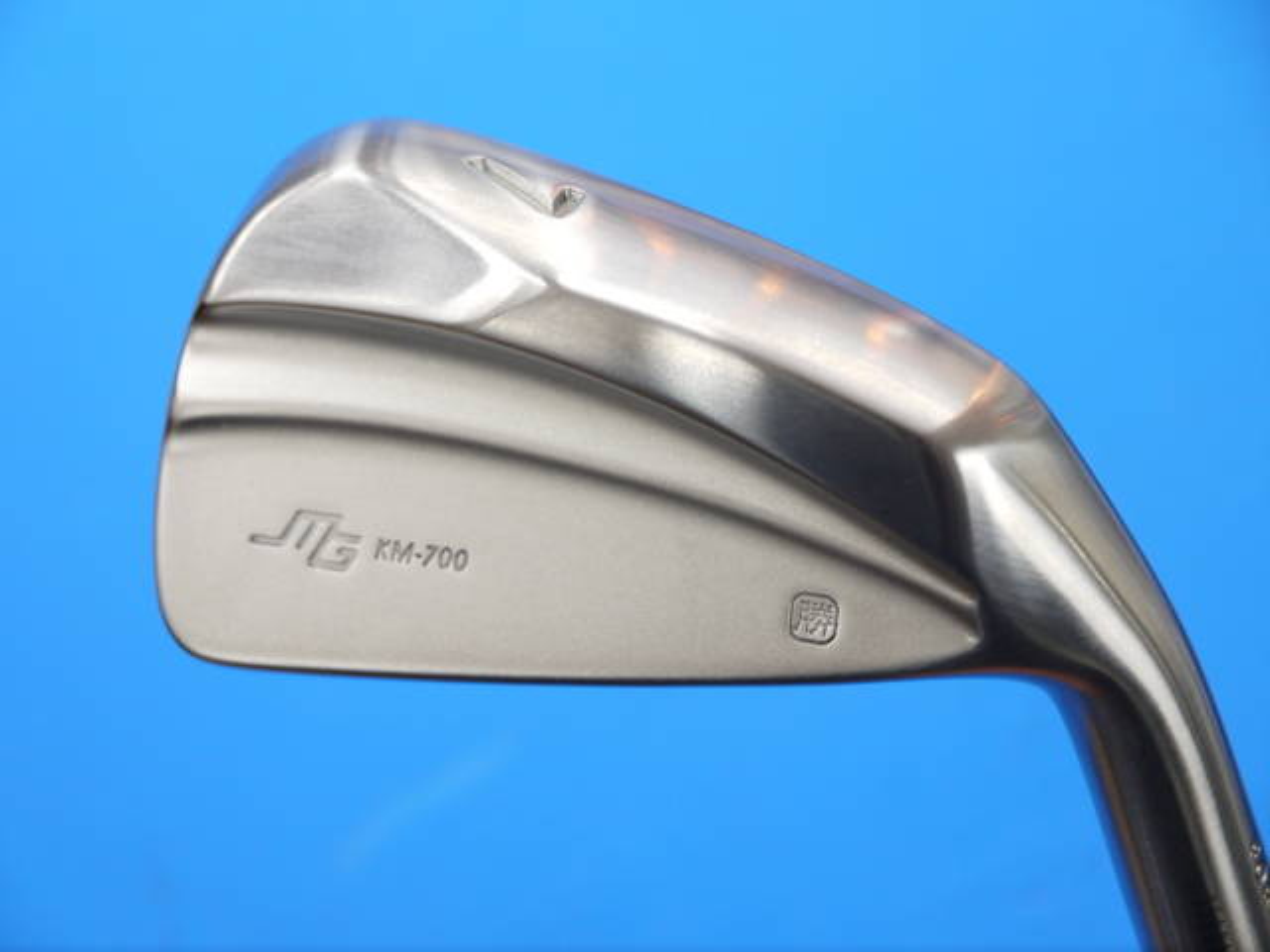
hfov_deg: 23.3
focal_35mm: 84
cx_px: 635
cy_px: 476
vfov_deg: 17.6
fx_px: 3082
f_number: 5.6
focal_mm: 42
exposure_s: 1/80
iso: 500
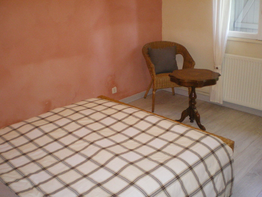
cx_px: 131
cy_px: 98
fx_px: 288
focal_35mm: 38
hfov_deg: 49.0
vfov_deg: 37.7
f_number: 3.1
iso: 400
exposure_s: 1/50
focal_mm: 6.3
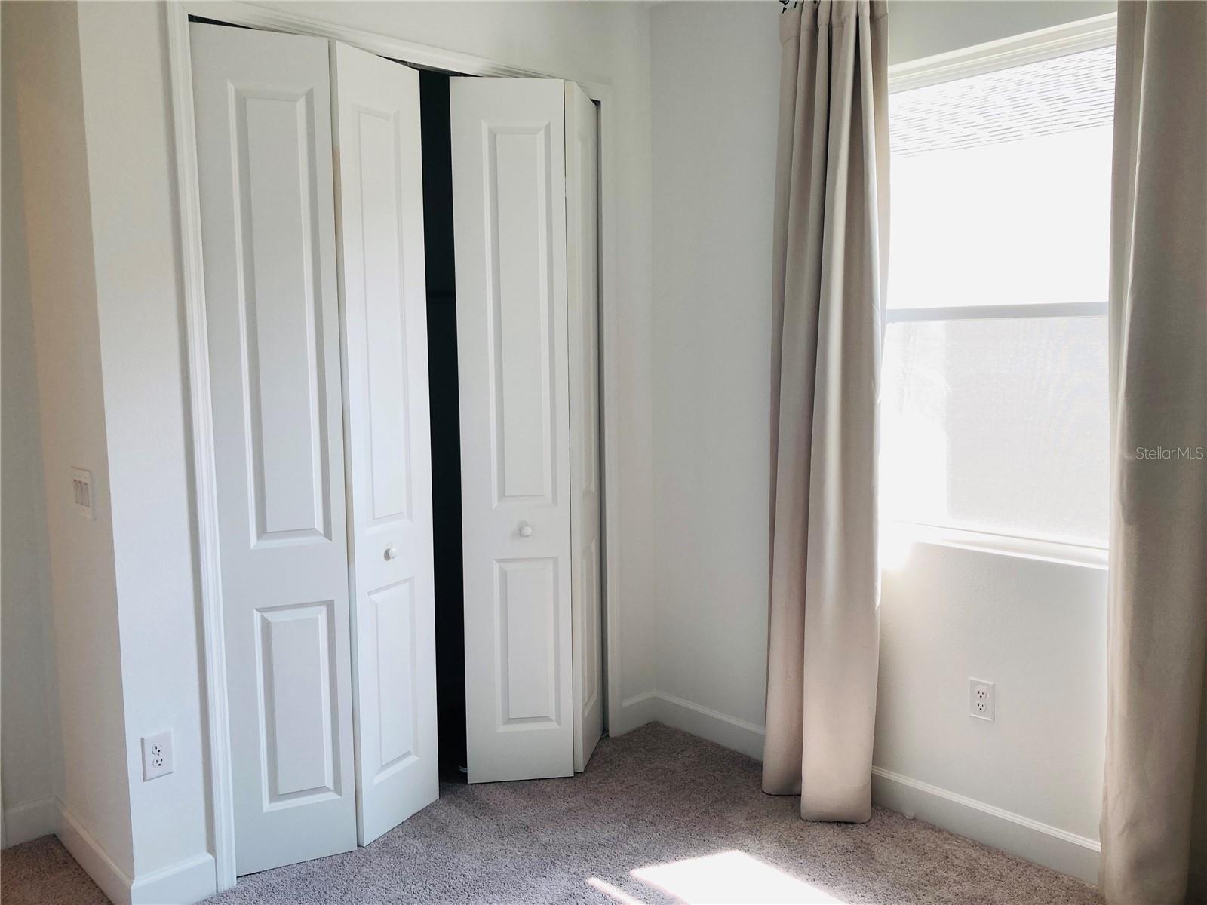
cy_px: 452
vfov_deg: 49.7
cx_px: 604
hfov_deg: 63.4
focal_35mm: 28
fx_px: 976
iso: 25
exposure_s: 1/120
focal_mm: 3.99
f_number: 1.8
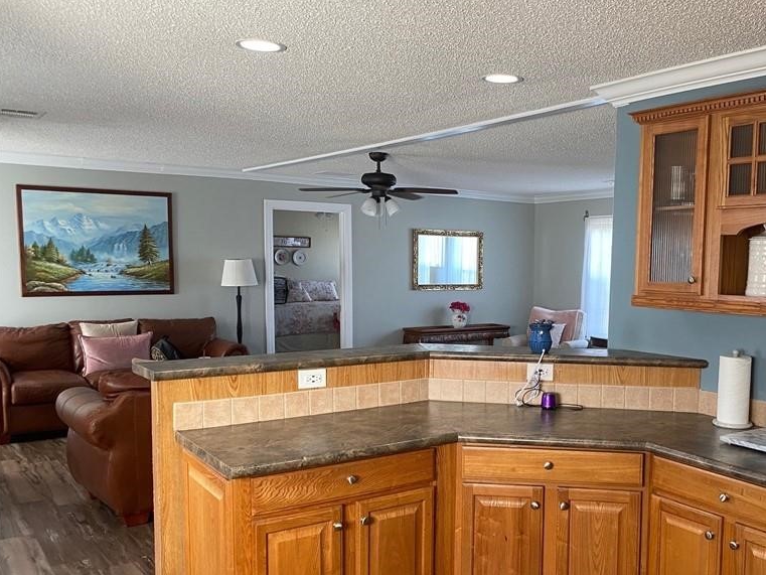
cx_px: 510
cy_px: 350
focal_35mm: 35
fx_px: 775
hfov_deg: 51.6
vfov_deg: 40.5
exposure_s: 1/60
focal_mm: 4.25
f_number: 1.8
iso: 80
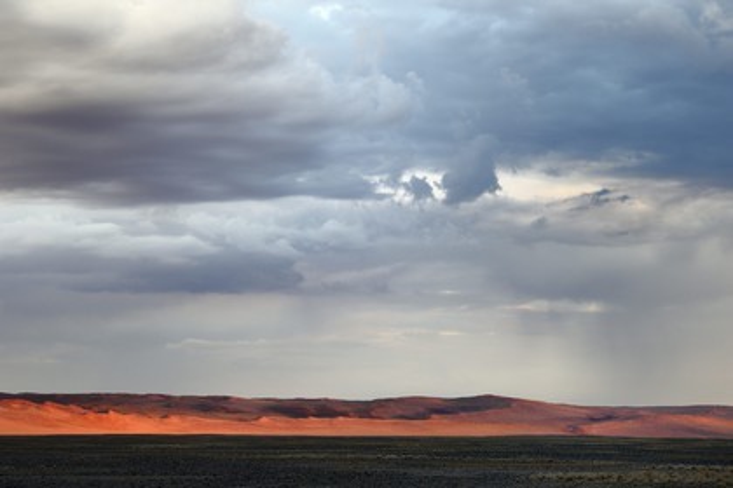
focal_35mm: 90
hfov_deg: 22.6
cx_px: 366
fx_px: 1832
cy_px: 244
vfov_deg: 15.2
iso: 400
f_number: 5
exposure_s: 1/160
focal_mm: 90
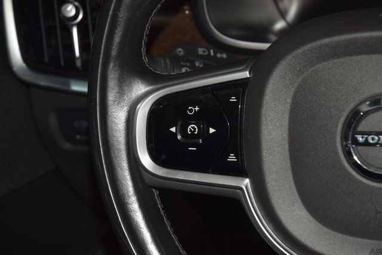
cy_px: 128
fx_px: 1114
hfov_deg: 19.5
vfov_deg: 13.0
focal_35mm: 105
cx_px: 191
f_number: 8
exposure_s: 1/125
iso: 100
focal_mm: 70
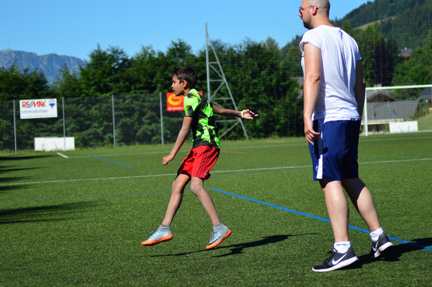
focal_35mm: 123
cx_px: 216
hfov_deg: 16.7
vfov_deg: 11.1
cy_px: 144
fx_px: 1475
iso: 100
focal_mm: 82
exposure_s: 1/1000
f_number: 4
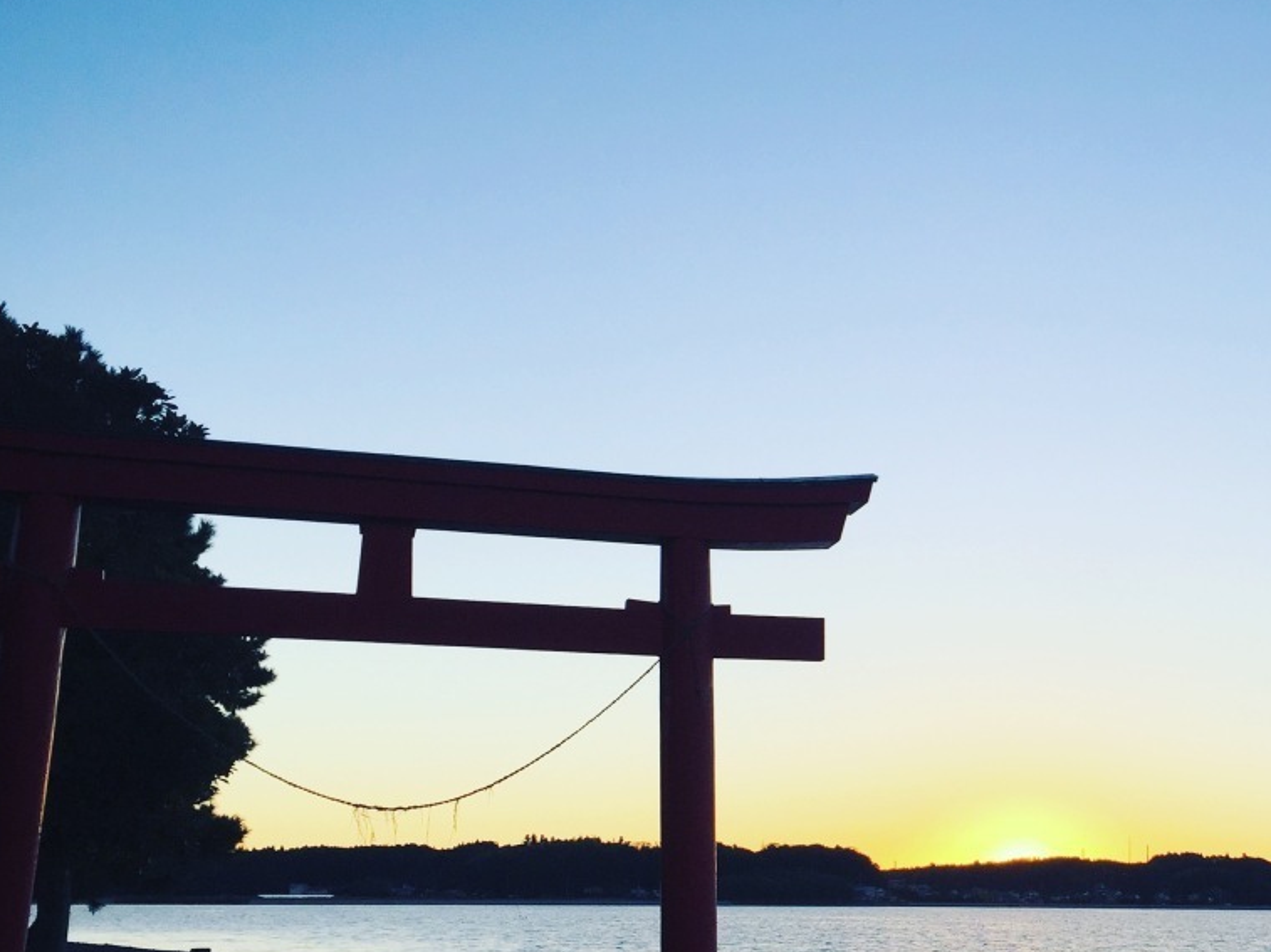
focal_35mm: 46
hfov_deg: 40.0
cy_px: 595
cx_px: 965
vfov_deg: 31.4
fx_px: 1688
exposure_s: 1/879
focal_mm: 4.15
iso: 32
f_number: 2.2
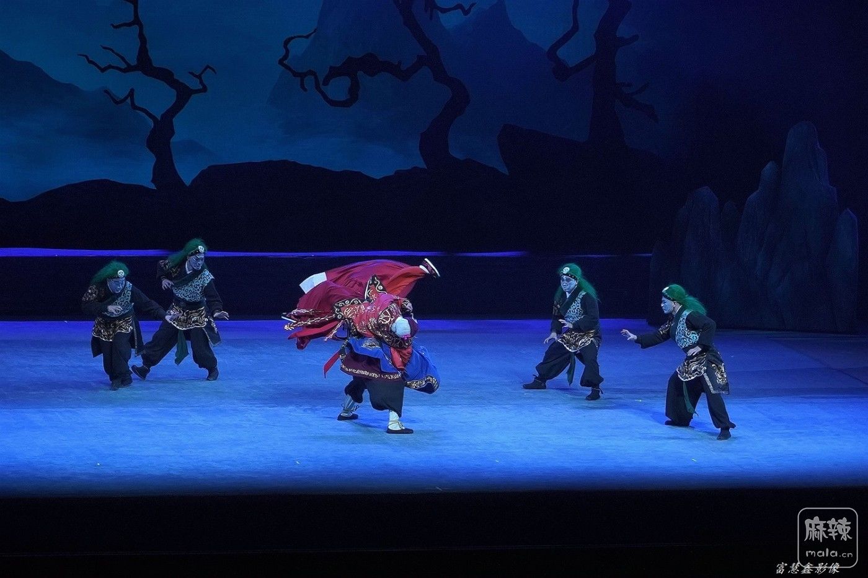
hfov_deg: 18.4
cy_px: 289
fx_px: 2676
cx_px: 434
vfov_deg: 12.3
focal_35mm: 111
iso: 1250
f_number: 4
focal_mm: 74
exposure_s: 1/800
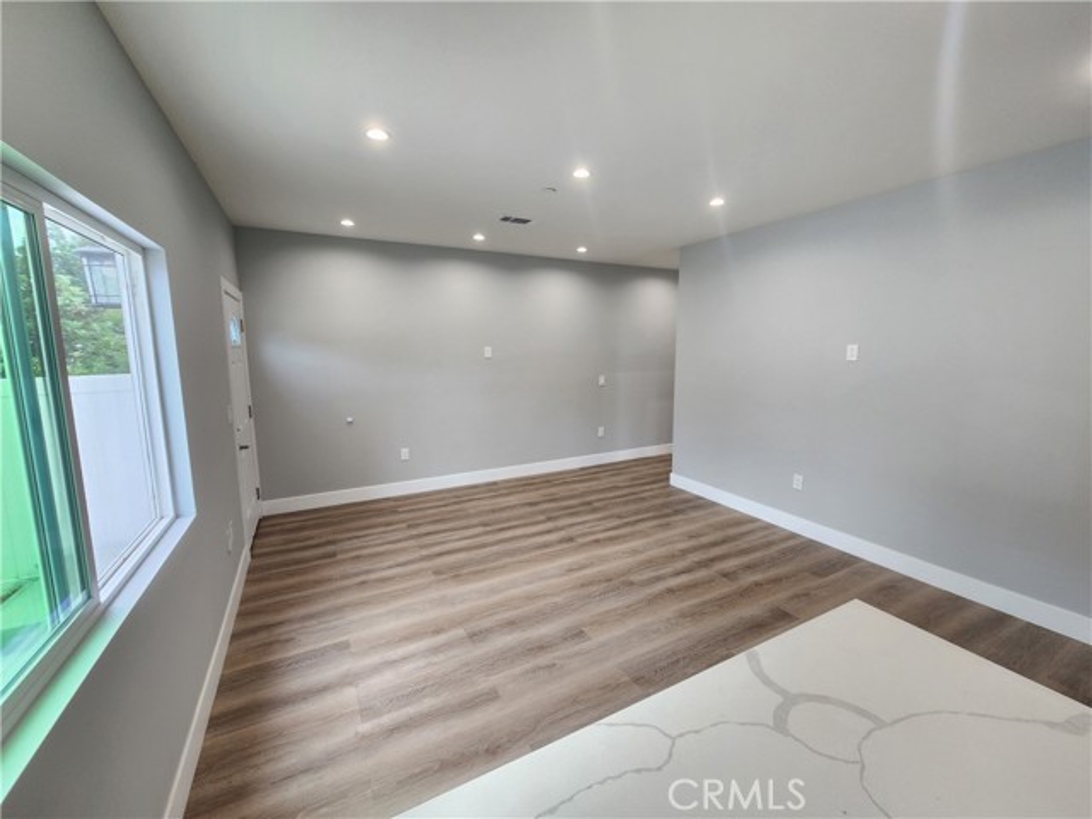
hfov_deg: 106.2
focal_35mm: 13
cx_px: 546
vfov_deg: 89.9
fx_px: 410
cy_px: 410
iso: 125
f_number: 2.2
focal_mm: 2.2
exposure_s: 1/60
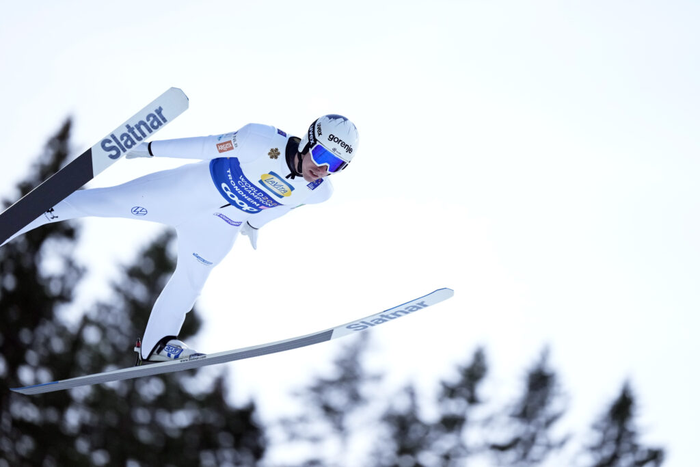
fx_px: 5834
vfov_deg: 4.6
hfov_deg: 6.9
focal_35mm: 300
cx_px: 350
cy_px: 234
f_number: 2.8
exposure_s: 1/1600
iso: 2500
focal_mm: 300
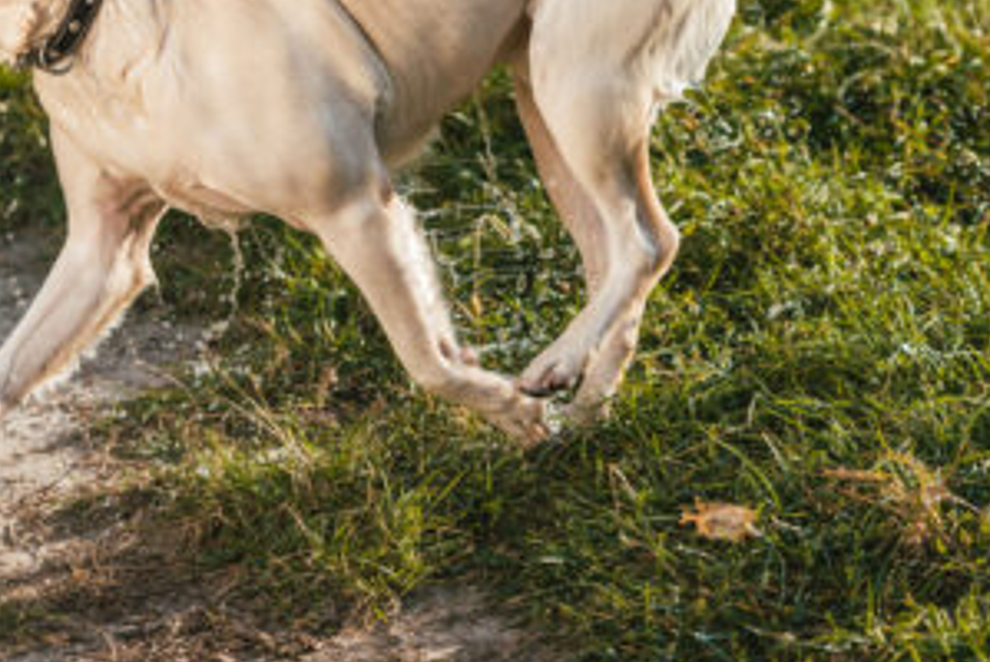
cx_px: 346
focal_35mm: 226
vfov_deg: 6.1
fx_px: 6221
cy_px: 13
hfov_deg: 9.1
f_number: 3.2
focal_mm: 110
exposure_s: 1/2000
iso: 200
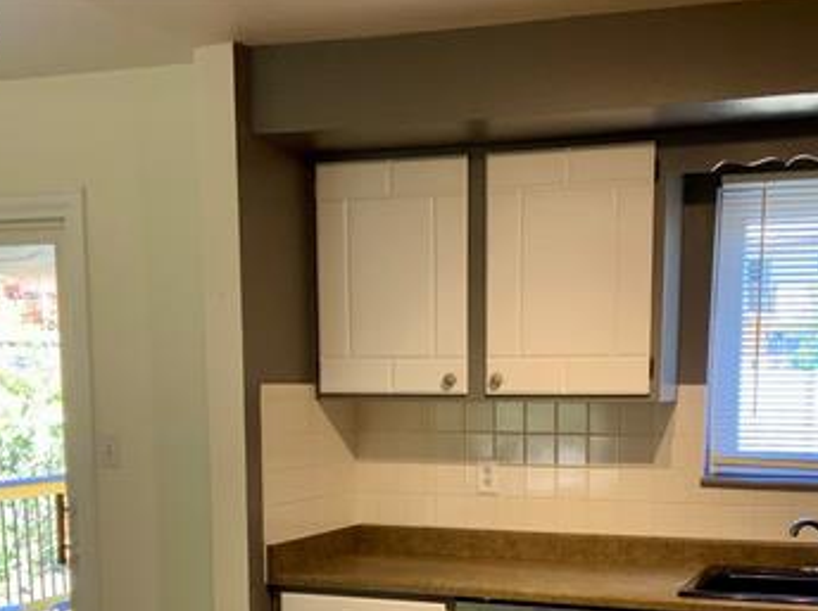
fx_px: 1274
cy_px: 558
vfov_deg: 26.0
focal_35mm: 54
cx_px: 457
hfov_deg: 35.5
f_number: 1.8
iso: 40
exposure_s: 1/60
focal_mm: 3
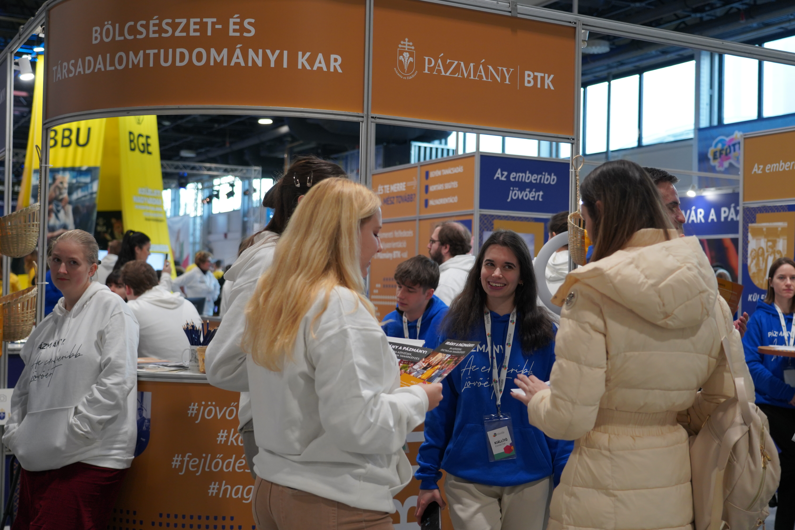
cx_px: 398
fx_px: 1016
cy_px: 265
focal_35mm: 46
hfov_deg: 42.7
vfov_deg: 29.2
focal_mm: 46
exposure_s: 1/200
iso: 1600
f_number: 4
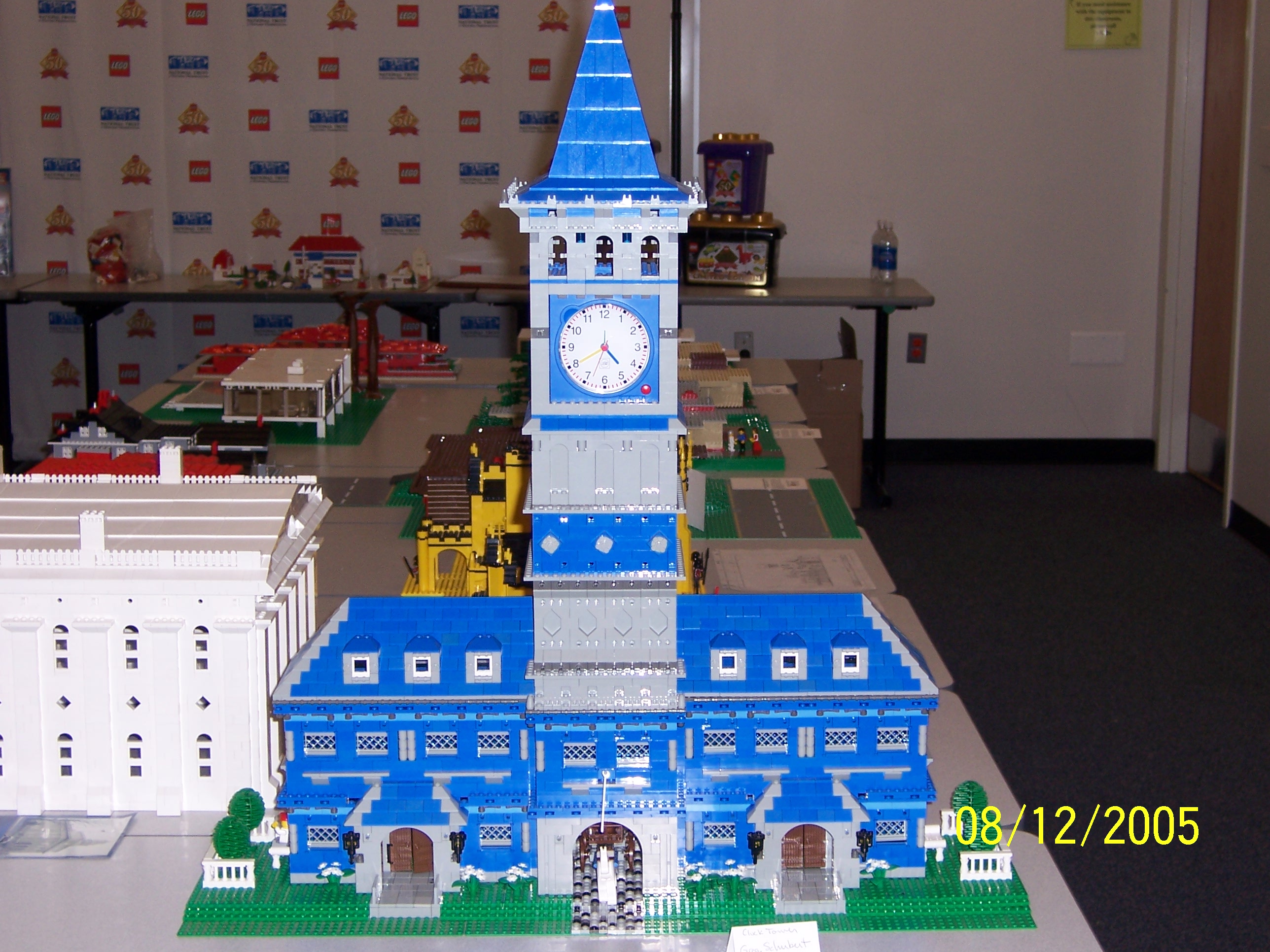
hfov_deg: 32.2
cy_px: 476
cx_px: 635
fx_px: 2201
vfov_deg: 24.4
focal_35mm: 60
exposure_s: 1/90
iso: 80
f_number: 4
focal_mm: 10
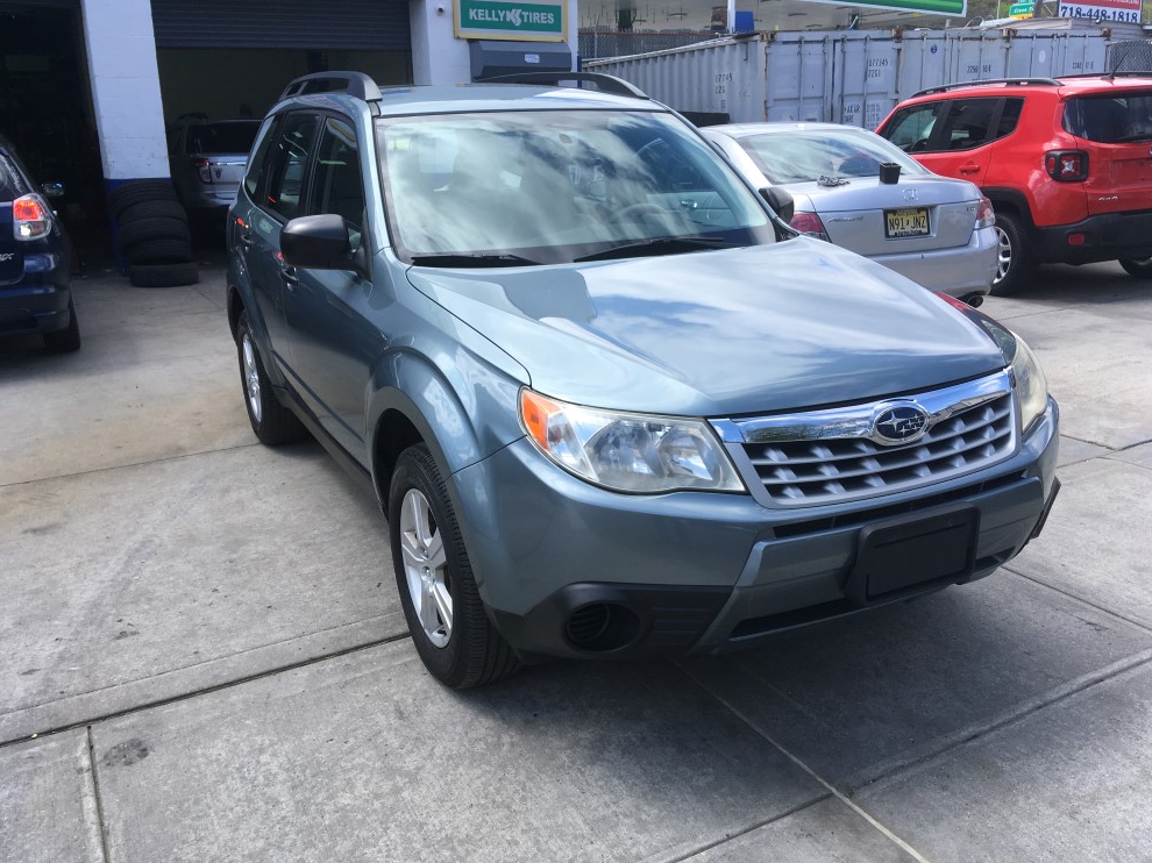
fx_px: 998
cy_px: 429
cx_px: 582
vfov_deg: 46.8
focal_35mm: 30
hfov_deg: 60.0
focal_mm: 4.15
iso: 25
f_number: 2.2
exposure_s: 1/810
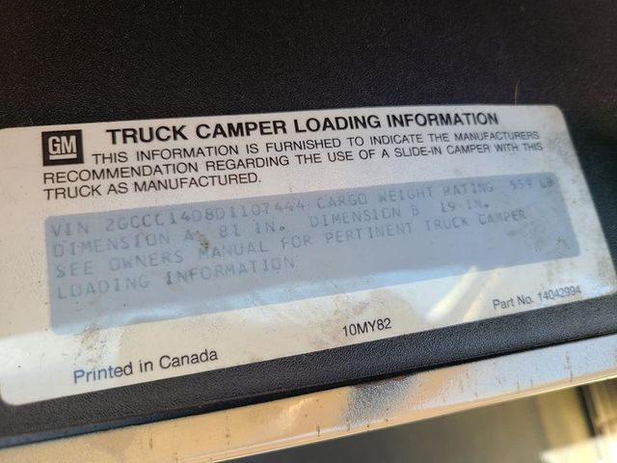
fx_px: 463
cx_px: 308
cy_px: 232
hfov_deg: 67.3
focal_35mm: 26
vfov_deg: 53.1
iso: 64
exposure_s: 1/120
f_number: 1.8
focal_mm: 5.4
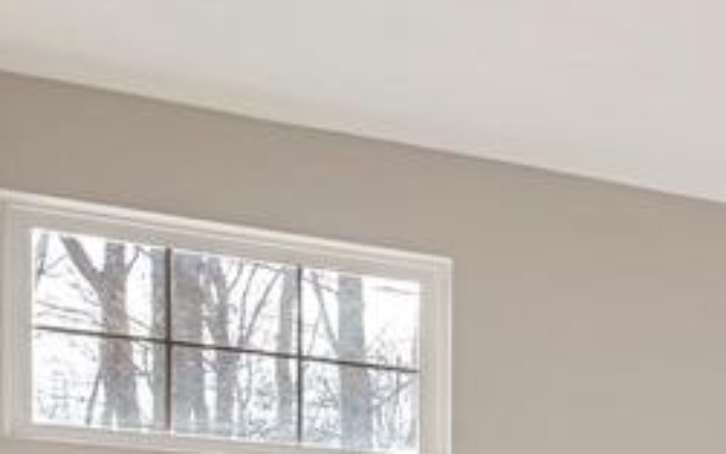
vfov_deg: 14.3
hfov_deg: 16.2
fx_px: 1623
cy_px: 791
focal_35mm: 82
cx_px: 1611
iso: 100
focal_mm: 14
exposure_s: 1/20
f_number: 4
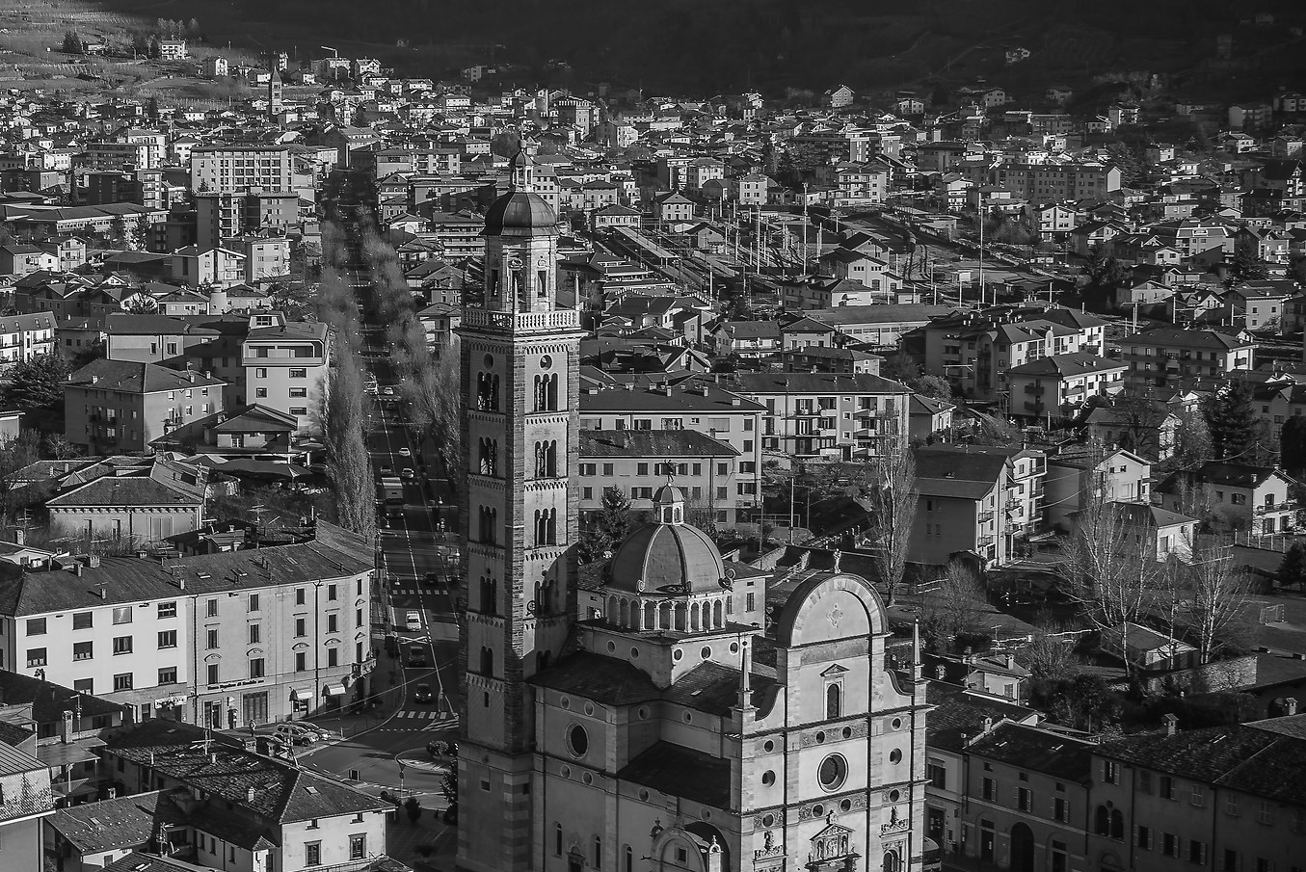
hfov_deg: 23.5
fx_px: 3085
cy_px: 372
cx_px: 232
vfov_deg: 16.1
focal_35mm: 85
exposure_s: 1/60
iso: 50
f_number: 10
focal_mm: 48
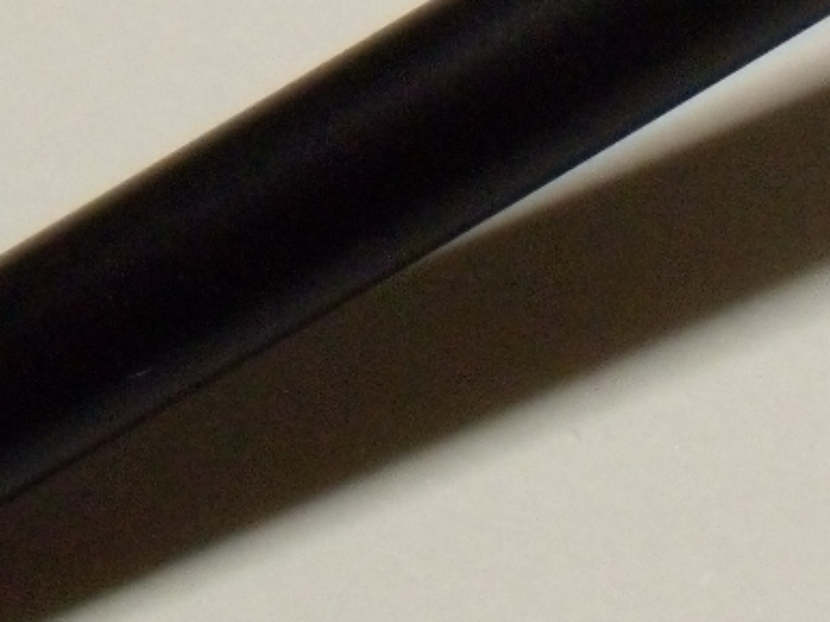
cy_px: -302
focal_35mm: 149
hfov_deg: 12.8
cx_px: 1074
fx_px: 3572
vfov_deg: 9.7
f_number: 3.6
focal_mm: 6.4
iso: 400
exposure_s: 1/30
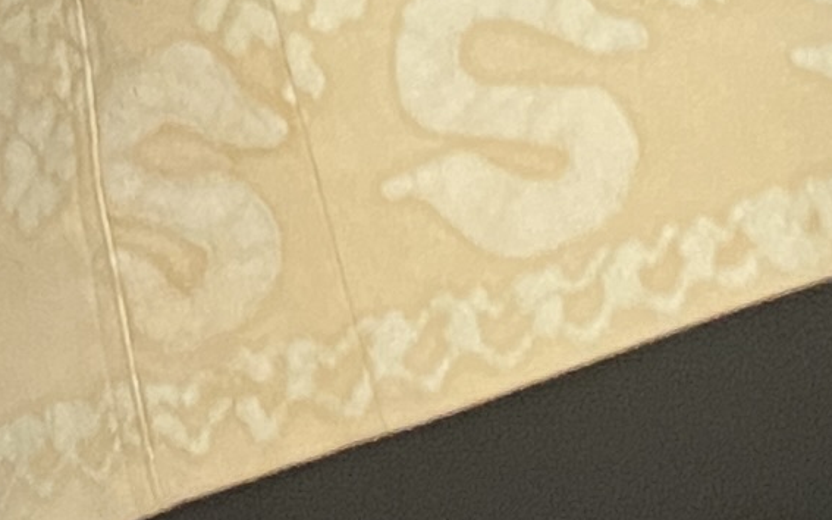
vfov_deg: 6.4
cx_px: -323
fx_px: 4443
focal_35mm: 196
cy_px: -654
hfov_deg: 10.4
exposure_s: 1/60
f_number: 1.8
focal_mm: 4.25
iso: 160
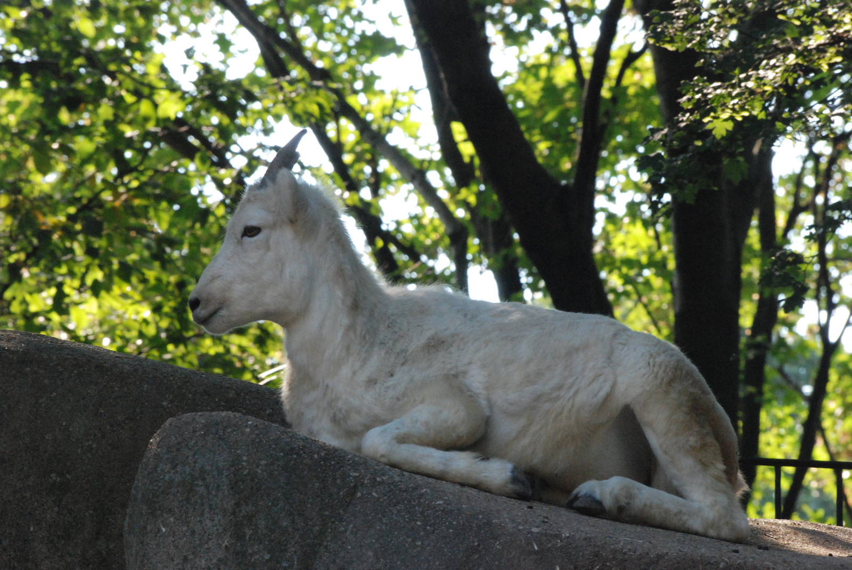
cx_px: 426
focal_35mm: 292
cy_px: 285
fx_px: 6931
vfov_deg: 4.7
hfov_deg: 7.0
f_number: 16
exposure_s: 1/160
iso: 1600
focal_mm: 195
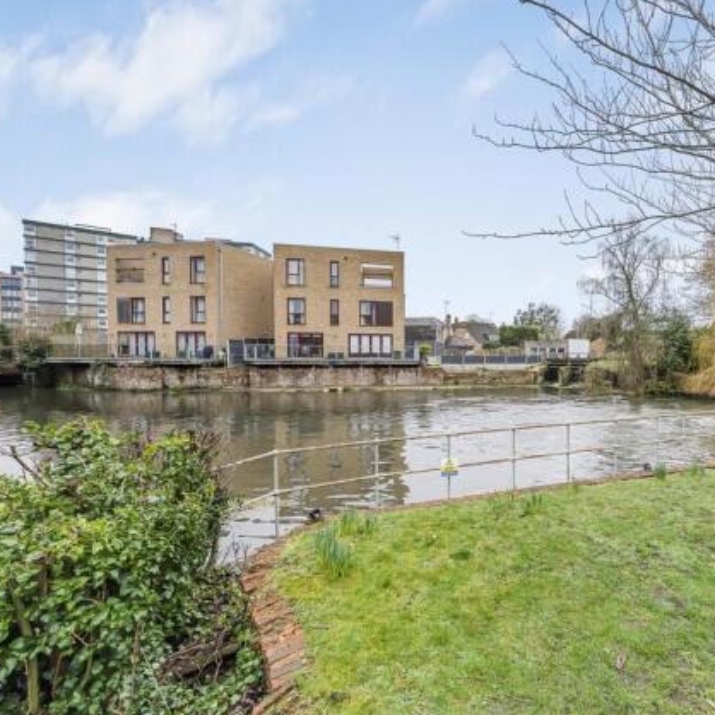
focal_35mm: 16
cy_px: 367
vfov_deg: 87.4
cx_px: 480
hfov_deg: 84.2
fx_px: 374
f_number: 9
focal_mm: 12
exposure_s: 1/80
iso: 320
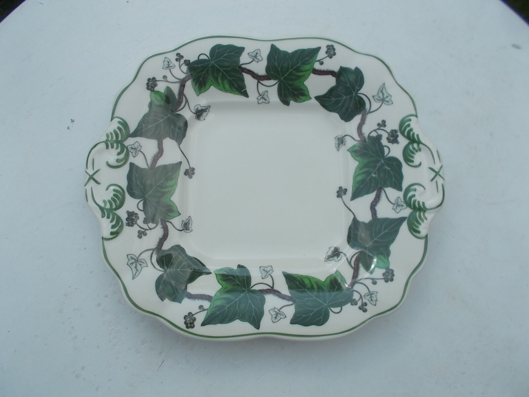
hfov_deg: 67.3
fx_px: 397
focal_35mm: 26
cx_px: 264
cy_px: 198
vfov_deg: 53.1
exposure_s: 1/200
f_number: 8
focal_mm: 4.6
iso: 80
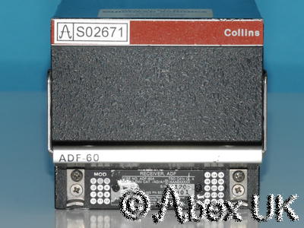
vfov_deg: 5.3
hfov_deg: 7.1
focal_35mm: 280
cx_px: 152
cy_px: 114
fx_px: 2459
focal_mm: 140
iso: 800
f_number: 22
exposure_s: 1/30
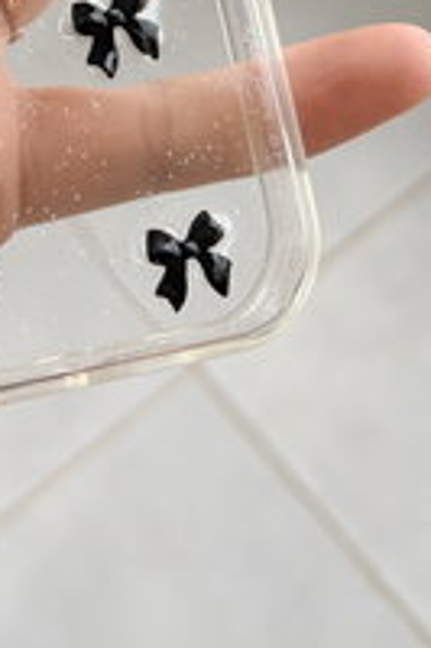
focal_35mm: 72
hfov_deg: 17.6
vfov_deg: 25.1
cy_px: -144
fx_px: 1295
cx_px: -149
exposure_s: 1/122
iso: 100
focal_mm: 5.96
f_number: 1.6
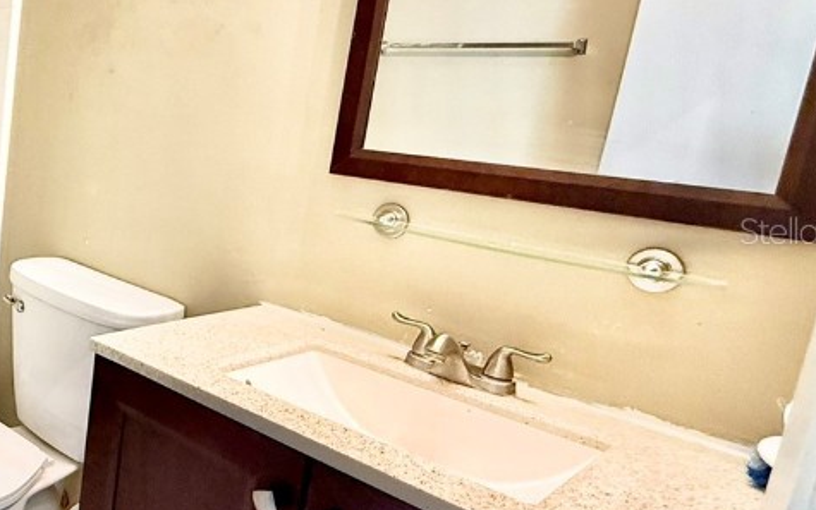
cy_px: 230
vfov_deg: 39.4
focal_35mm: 32
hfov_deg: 49.9
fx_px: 712
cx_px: 22
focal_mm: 2.22
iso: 320
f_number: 2.2
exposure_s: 1/60
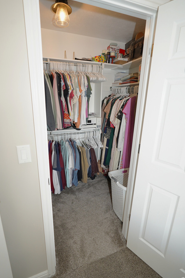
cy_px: 135
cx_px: 88
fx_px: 131
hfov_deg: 70.3
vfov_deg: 93.3
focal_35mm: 17
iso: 800
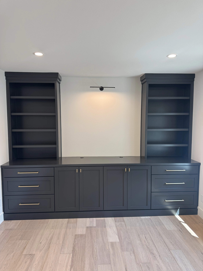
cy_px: 136
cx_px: 102
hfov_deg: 56.8
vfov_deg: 71.6
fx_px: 188
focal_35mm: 24
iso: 100
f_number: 1.78
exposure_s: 1/120
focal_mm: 6.76
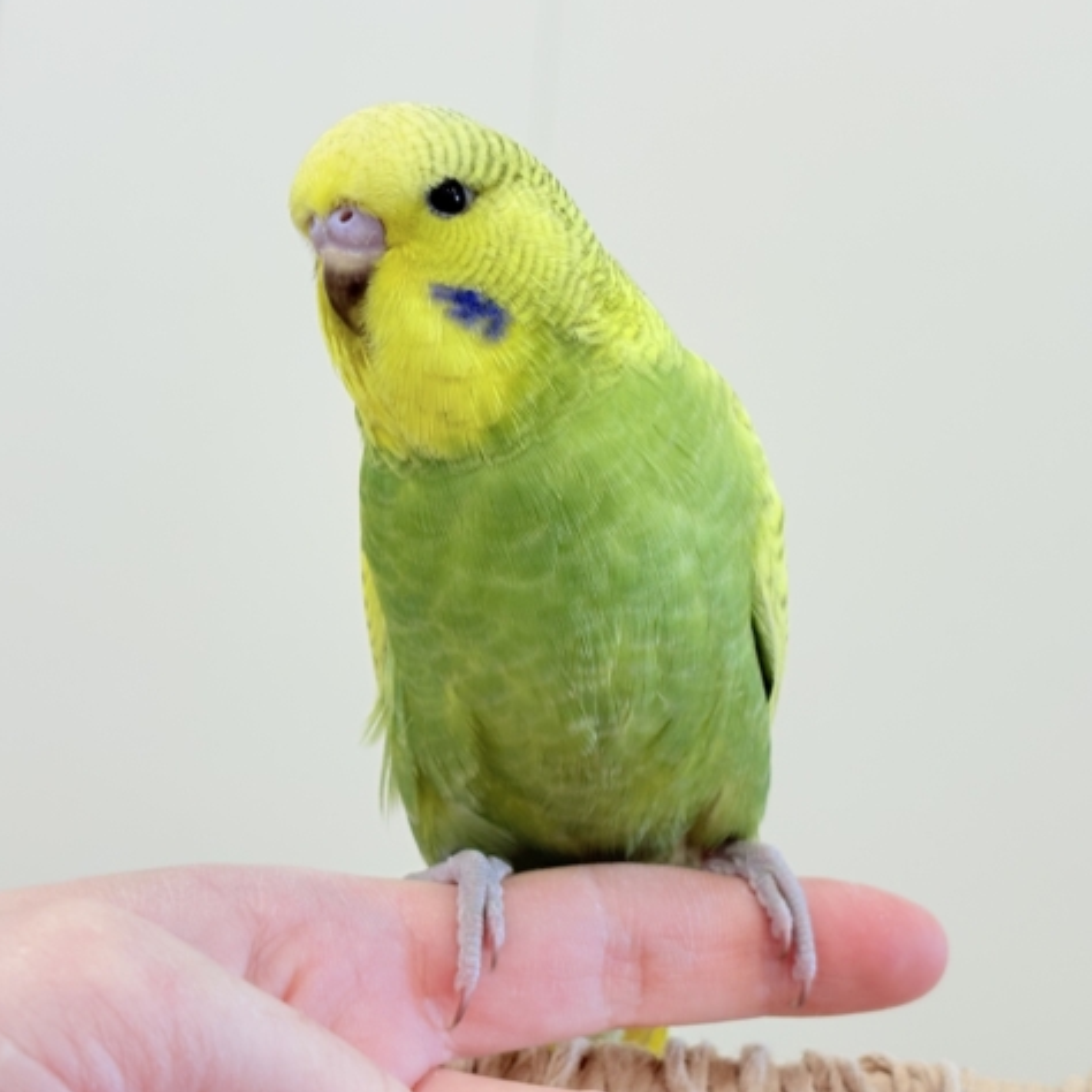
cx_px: 617
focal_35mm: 62
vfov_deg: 27.7
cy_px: 544
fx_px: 2213
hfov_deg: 27.7
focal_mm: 5.96
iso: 32
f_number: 1.6
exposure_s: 1/50
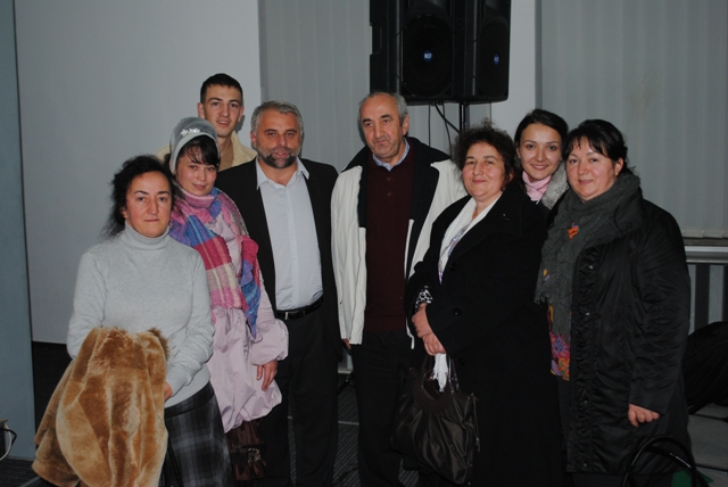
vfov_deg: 30.9
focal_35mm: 44
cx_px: 364
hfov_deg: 44.9
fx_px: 880
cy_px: 244
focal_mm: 29
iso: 200
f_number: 4.5
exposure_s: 1/60
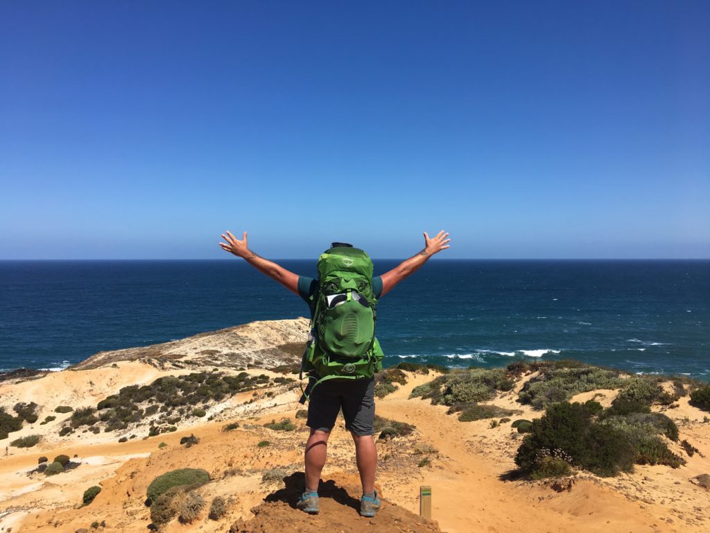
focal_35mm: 29
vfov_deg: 48.2
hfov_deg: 61.7
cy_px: 266
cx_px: 355
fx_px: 595
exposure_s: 1/1789
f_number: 2.2
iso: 25
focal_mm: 4.15
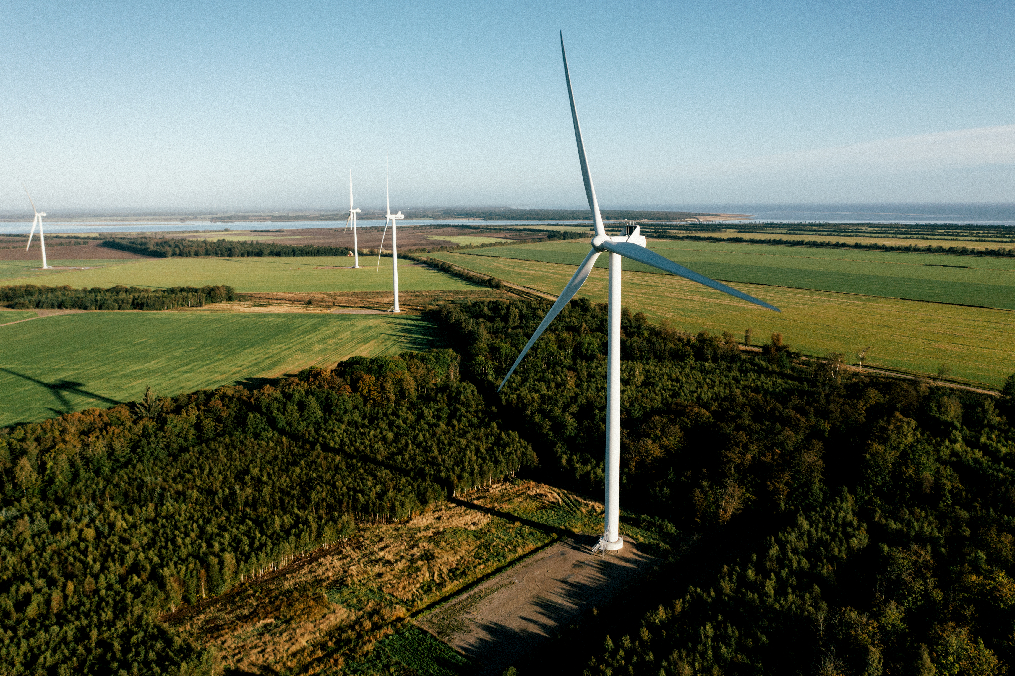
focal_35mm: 28
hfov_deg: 65.5
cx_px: 508
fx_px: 789
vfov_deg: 46.4
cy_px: 338
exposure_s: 1/100
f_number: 4
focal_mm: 10.26
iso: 100
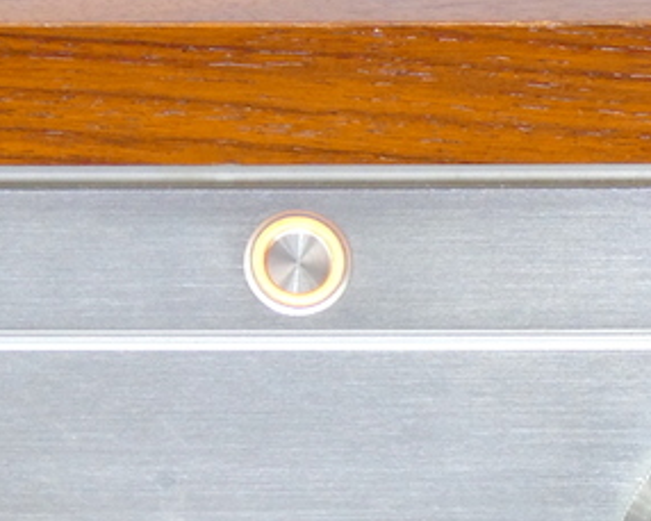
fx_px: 5686
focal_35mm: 295
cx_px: 360
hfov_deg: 6.6
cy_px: 655
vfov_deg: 5.2
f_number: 4.9
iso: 200
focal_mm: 16.1
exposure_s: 1/6
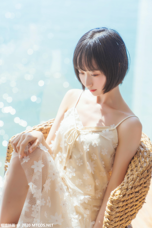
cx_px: 76
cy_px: 114
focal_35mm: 70
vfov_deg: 28.8
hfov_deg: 19.5
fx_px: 443
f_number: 2.8
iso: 160
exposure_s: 1/800
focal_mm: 70
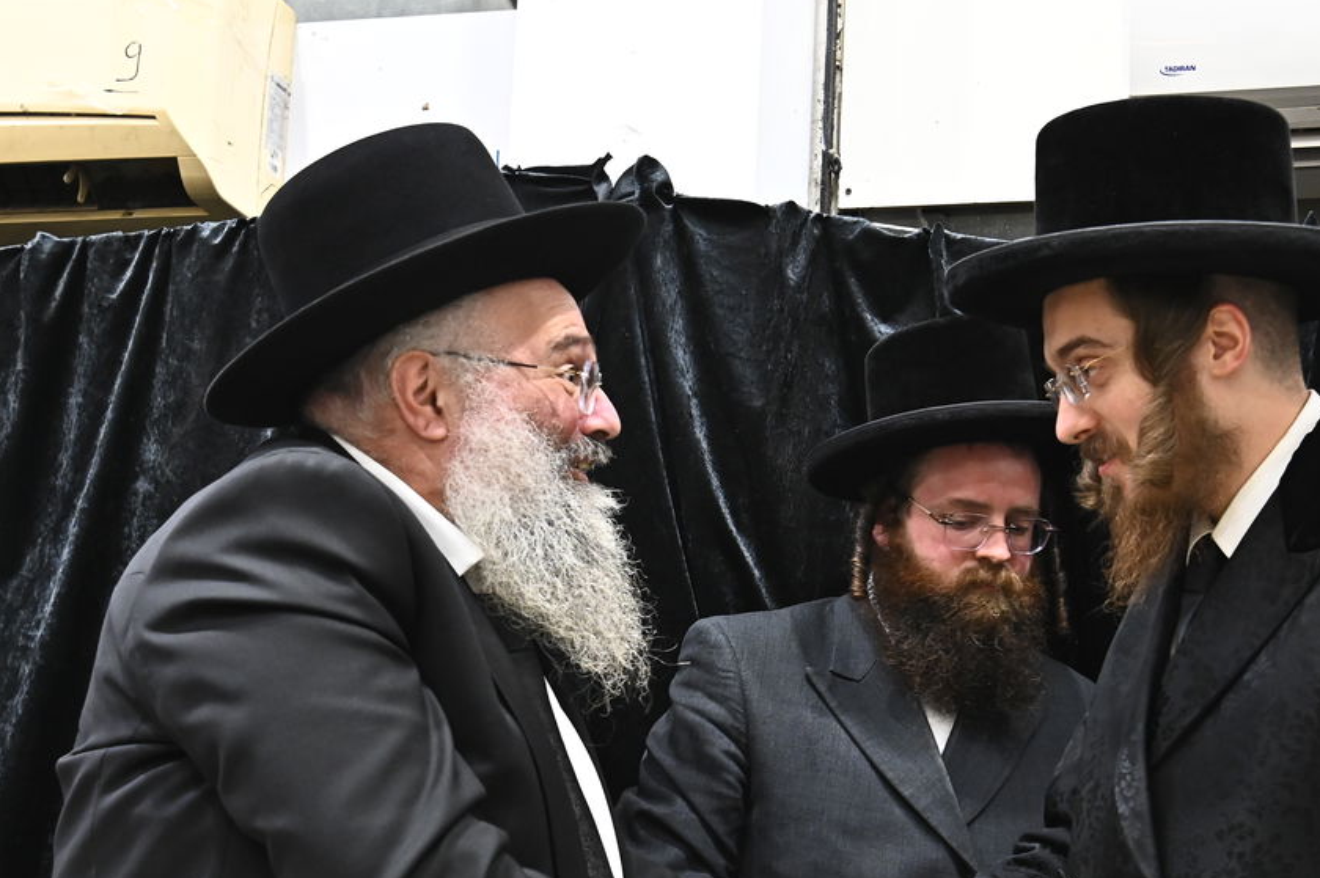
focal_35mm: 60
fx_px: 2199
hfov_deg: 33.3
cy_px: 600
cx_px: 795
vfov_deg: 22.5
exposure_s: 1/100
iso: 2500
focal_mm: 36
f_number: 6.3
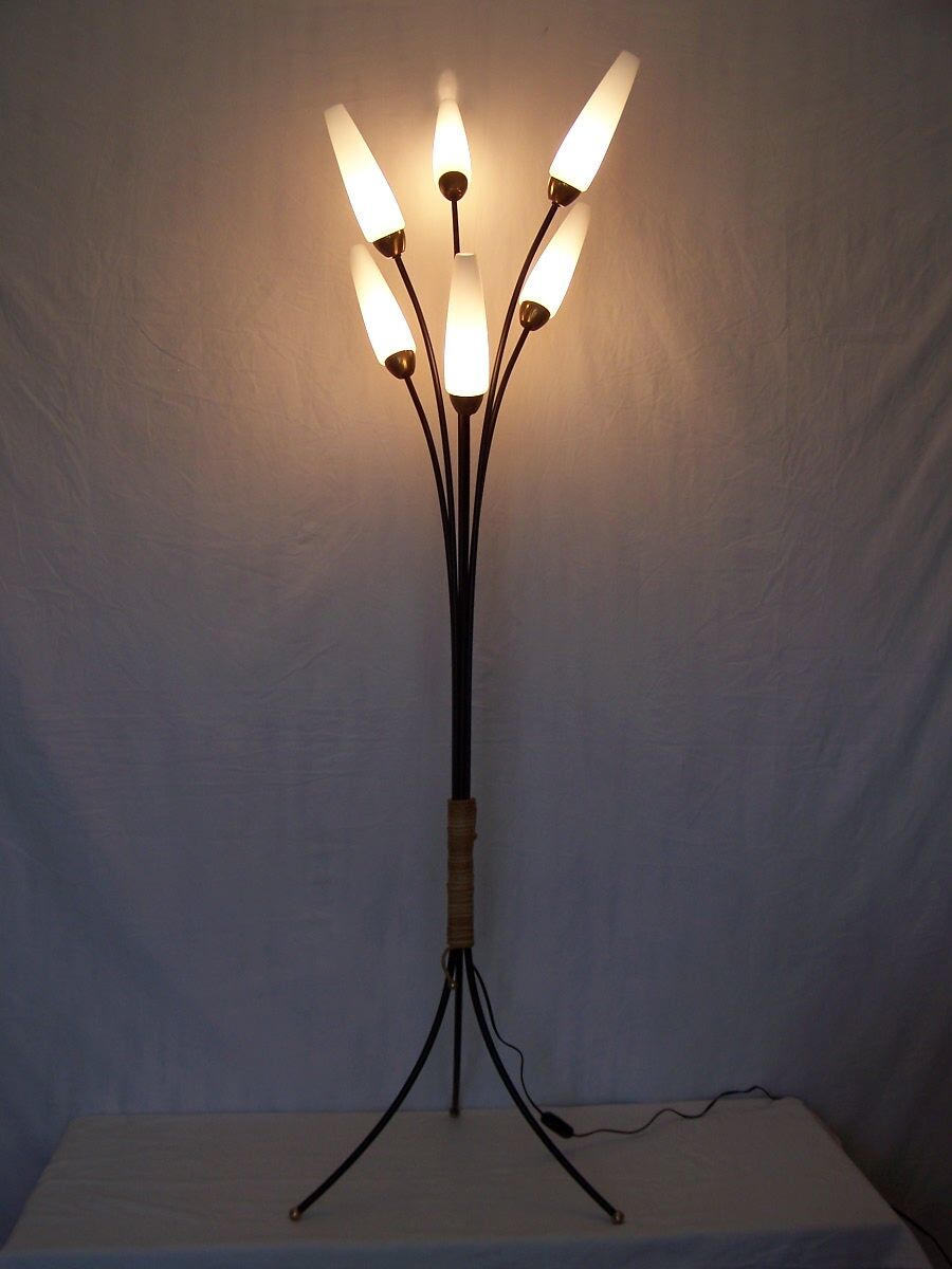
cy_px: 634
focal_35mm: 38
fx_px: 1393
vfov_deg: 49.0
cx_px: 476
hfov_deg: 37.7
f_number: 2.8
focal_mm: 6.3
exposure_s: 1/90
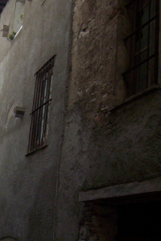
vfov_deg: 30.3
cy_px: 162
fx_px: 443
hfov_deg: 20.4
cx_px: 34
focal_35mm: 66
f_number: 2.76
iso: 100
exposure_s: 1/860
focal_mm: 5.54
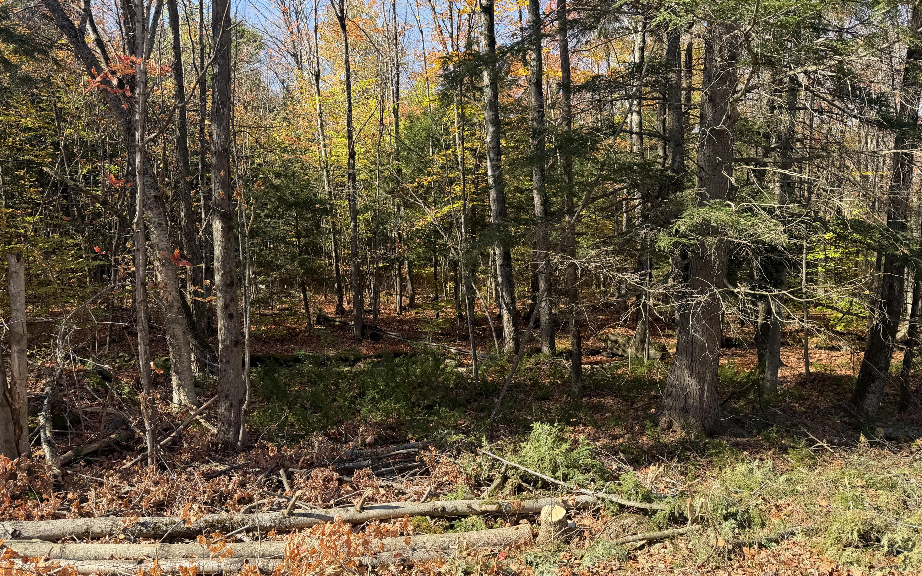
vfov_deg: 47.6
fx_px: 653
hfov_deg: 70.4
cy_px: 299
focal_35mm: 26
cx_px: 458
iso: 80
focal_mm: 6.76
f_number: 1.78
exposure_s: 1/1032
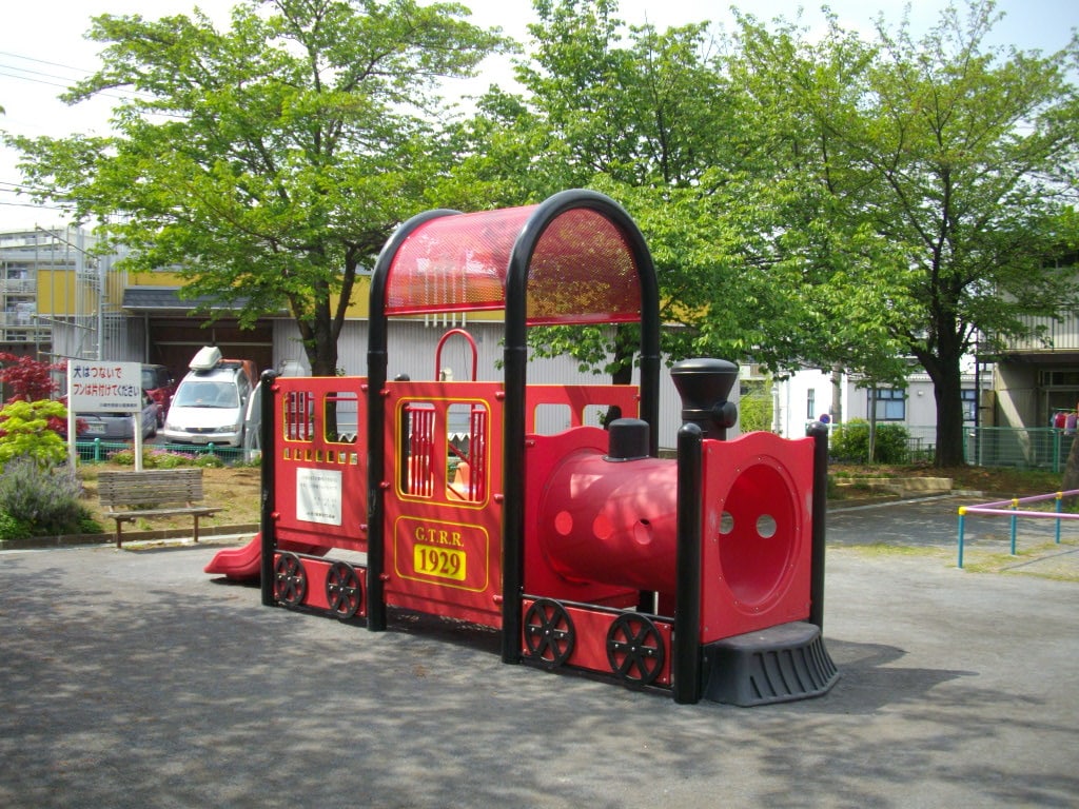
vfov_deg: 38.7
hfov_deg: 50.1
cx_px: 540
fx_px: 1153
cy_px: 404
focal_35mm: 37
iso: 100
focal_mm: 6.2
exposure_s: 1/200
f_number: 5.6
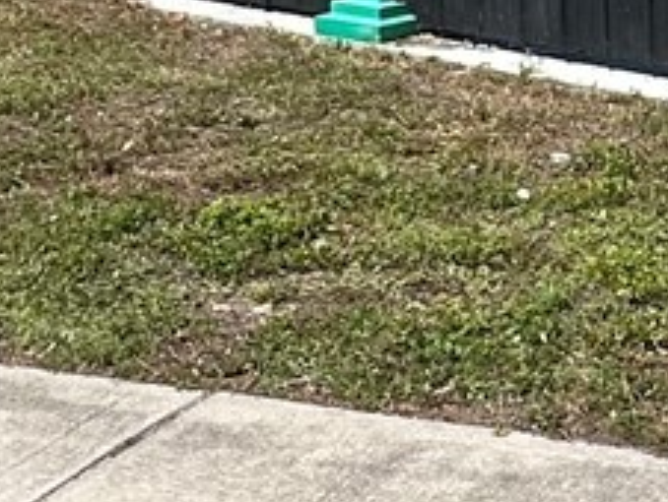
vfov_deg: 14.3
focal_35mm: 99
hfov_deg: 19.0
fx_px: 1912
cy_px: -177
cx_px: 730
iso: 50
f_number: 2.2
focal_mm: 2.22
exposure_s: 1/1855
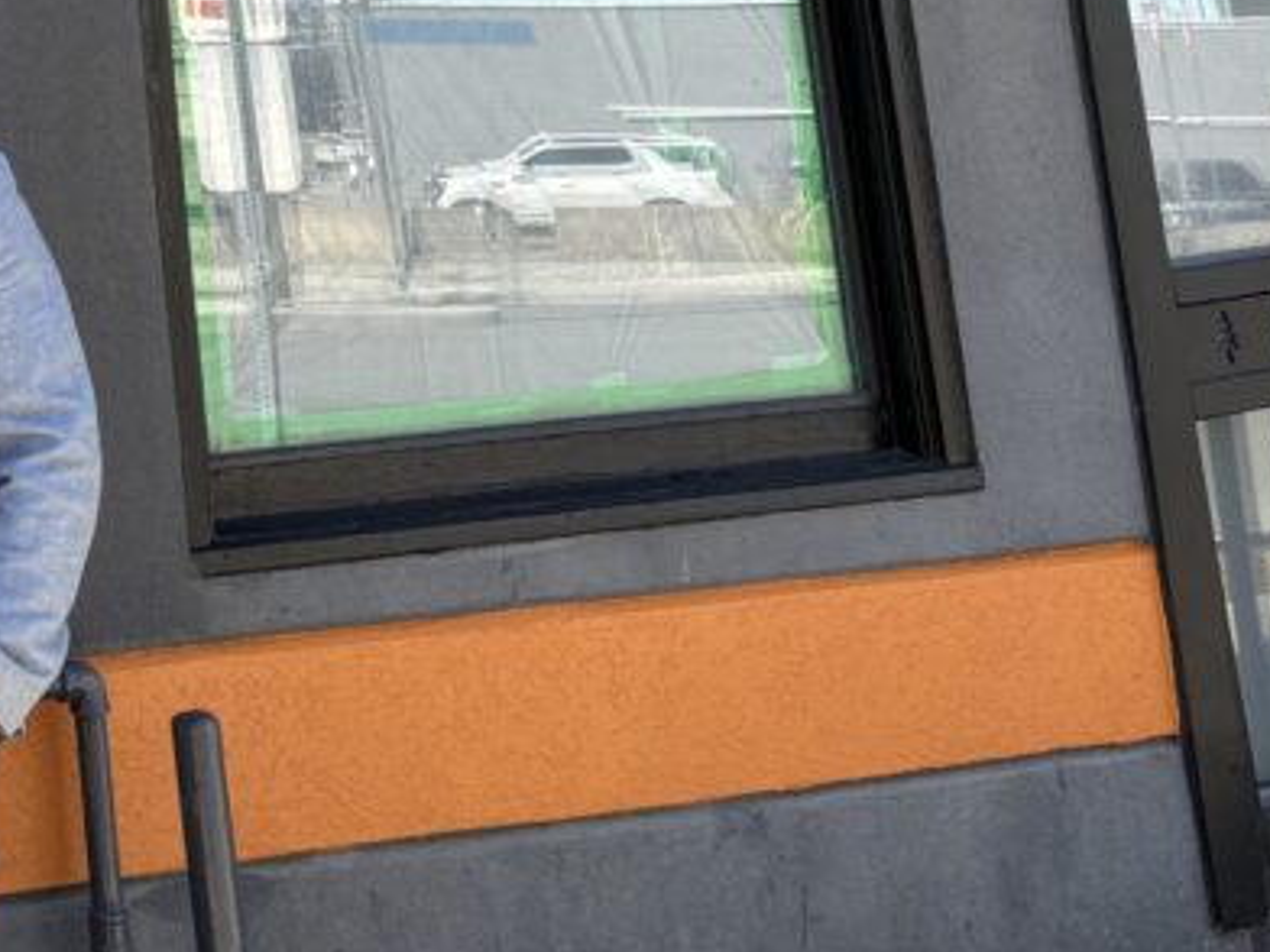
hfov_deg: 25.4
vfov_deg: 20.2
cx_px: -295
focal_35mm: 68
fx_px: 2495
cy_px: -207
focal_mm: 5.96
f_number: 1.6
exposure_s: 1/667
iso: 50
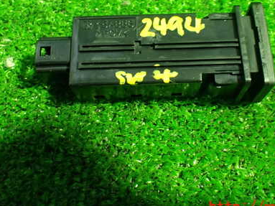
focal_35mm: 47
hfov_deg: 40.4
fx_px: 373
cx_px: 156
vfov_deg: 30.4
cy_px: 55
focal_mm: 5.4
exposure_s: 1/40
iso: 800
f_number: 2.3
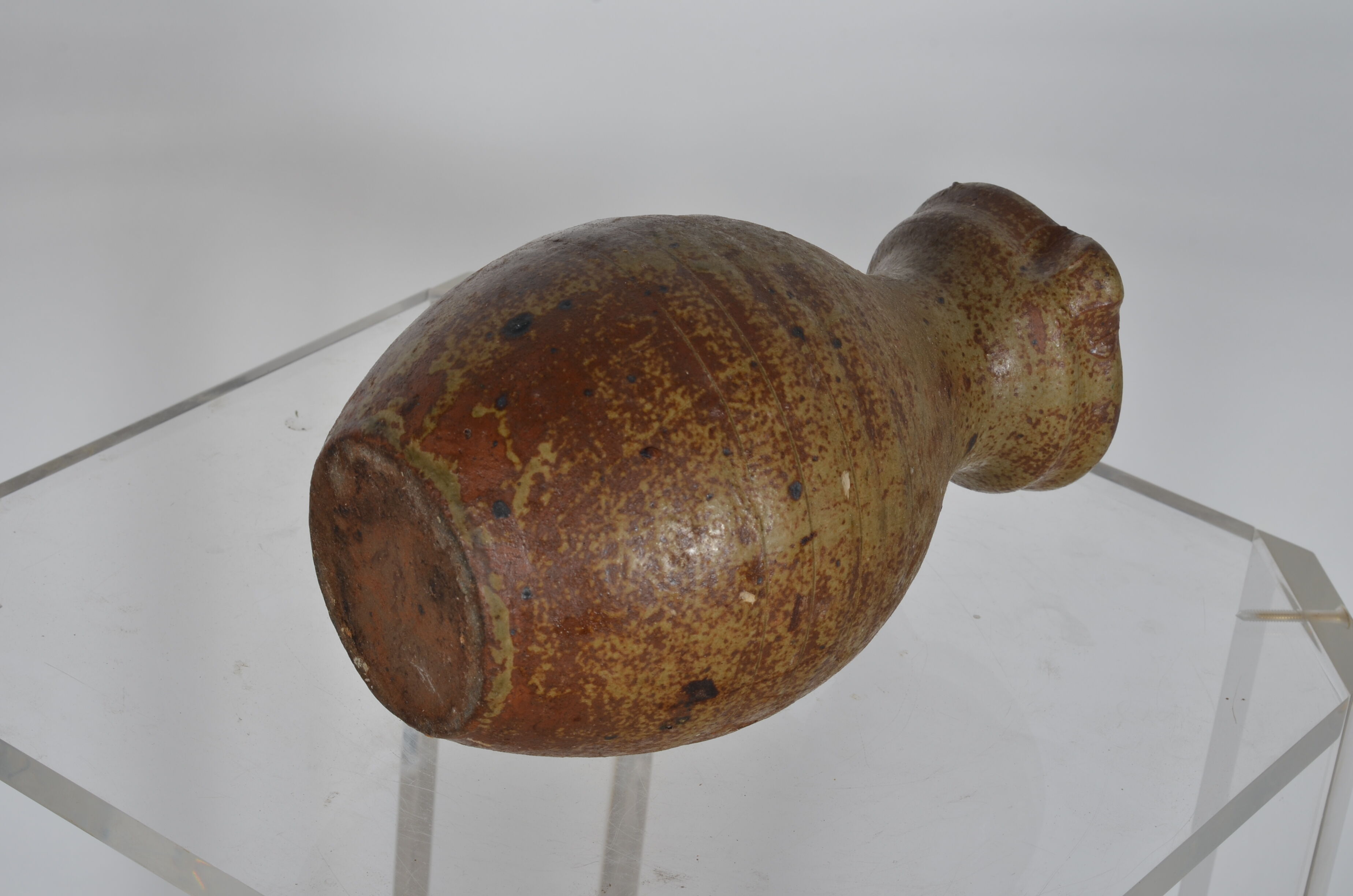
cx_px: 676
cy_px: 448
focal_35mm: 75
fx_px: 2813
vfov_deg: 18.1
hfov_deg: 27.0
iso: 100
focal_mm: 50
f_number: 14
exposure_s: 1/125
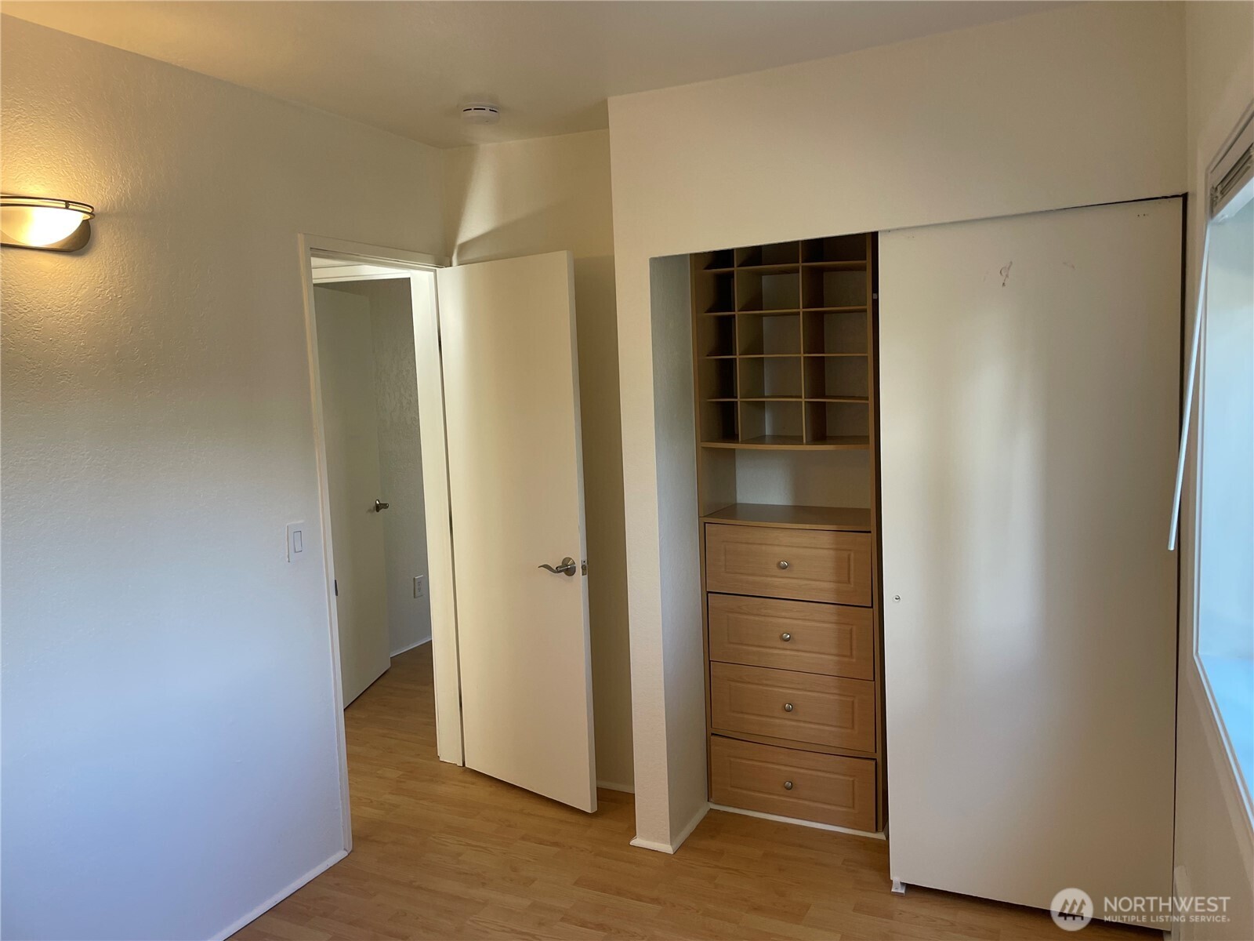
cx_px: 627
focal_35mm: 26
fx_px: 942
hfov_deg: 67.3
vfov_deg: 53.1
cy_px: 470
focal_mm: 4.2
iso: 80
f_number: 1.6
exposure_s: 1/120
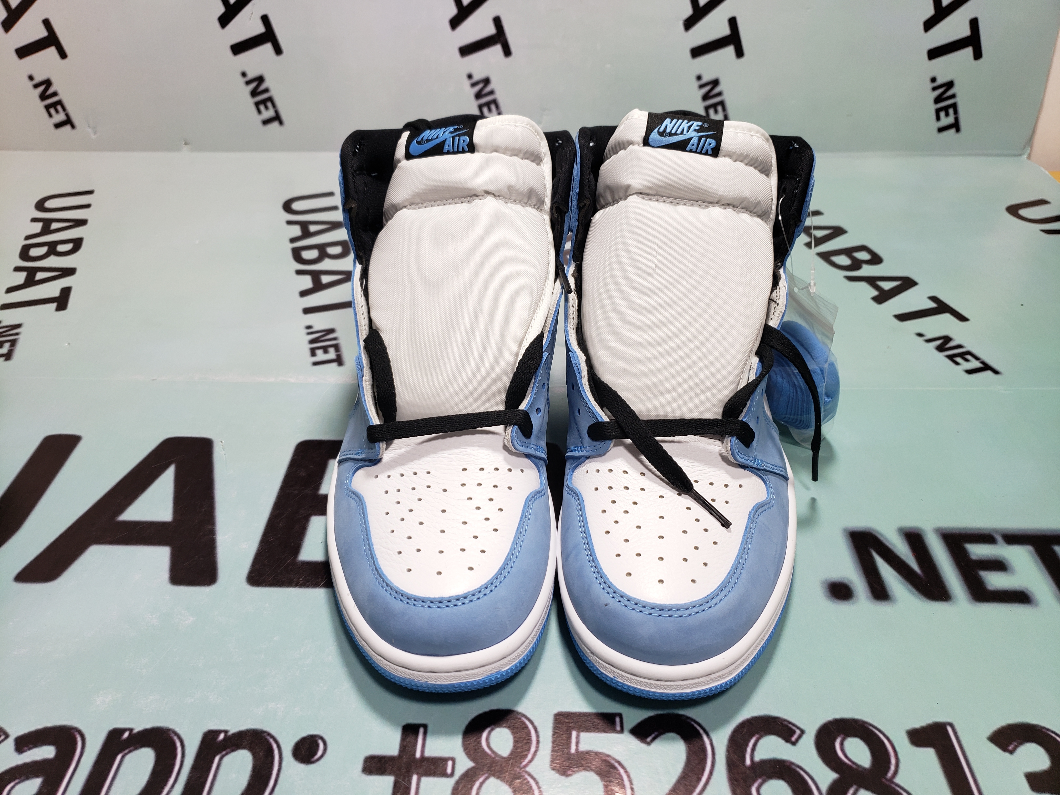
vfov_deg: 53.1
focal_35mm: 26
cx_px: 530
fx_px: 796
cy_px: 398
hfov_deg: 67.3
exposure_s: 1/100
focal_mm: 4.3
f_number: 1.5
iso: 64
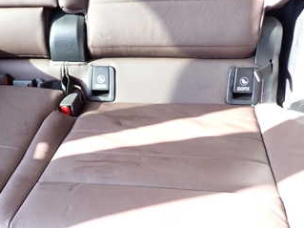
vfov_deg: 30.1
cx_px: 101
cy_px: 182
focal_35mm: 47
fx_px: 413
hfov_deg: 40.0
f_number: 2
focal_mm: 4.5
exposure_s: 1/125
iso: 250
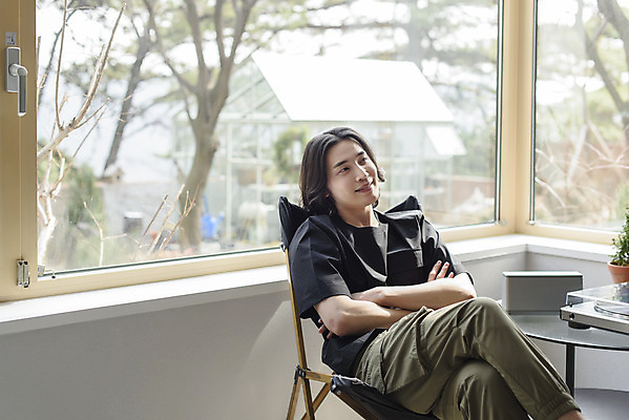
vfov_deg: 27.0
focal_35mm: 50
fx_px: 874
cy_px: 210
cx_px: 314
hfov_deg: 39.6
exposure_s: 1/640
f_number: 2.8
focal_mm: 50
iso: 500
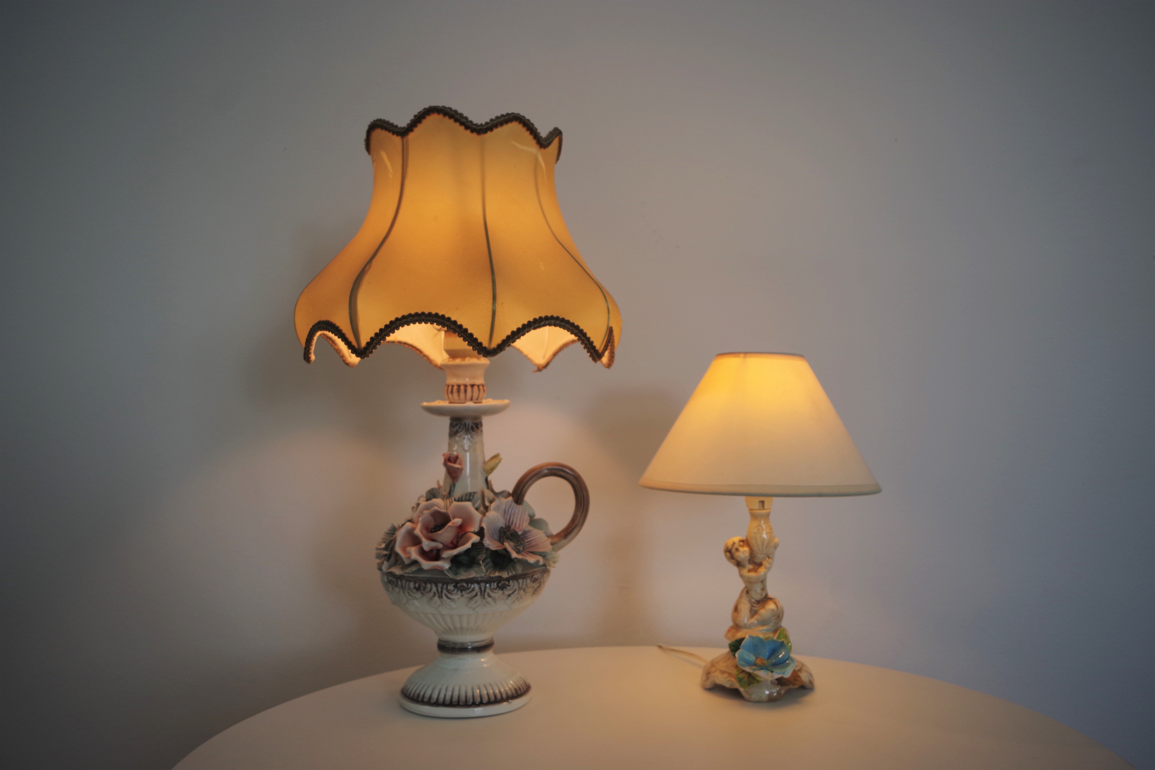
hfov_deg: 60.3
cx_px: 578
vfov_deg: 42.3
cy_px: 385
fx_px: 995
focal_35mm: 31
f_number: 4
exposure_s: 1/100
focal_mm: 21.25
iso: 200
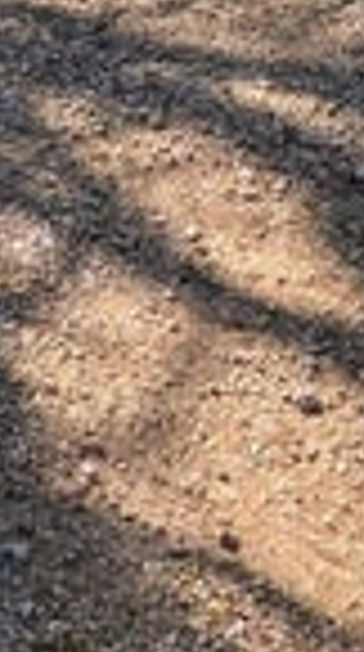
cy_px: -697
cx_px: 36
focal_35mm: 77
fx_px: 1328
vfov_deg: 17.8
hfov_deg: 15.4
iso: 56
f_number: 1.7
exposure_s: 1/3663
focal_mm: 2.02
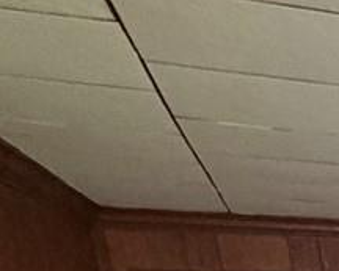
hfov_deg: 11.3
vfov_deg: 12.7
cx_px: 1017
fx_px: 1014
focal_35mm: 101
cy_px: 600
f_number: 2.2
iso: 400
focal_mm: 2.22
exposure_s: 1/60
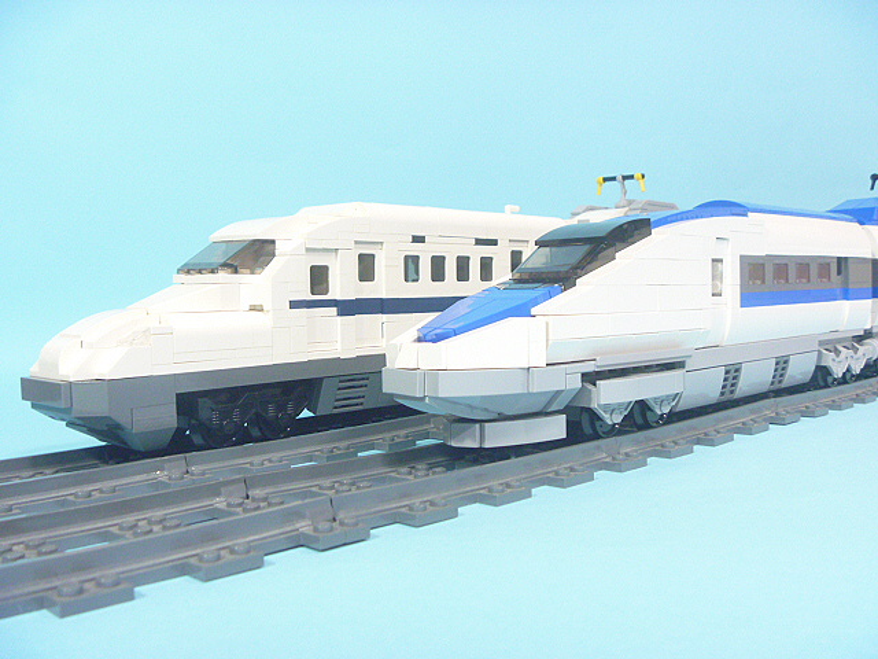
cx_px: 439
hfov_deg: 52.6
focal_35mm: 35
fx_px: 888
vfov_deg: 40.7
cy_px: 330
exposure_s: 1/13
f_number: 3.5
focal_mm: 6.3
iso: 400
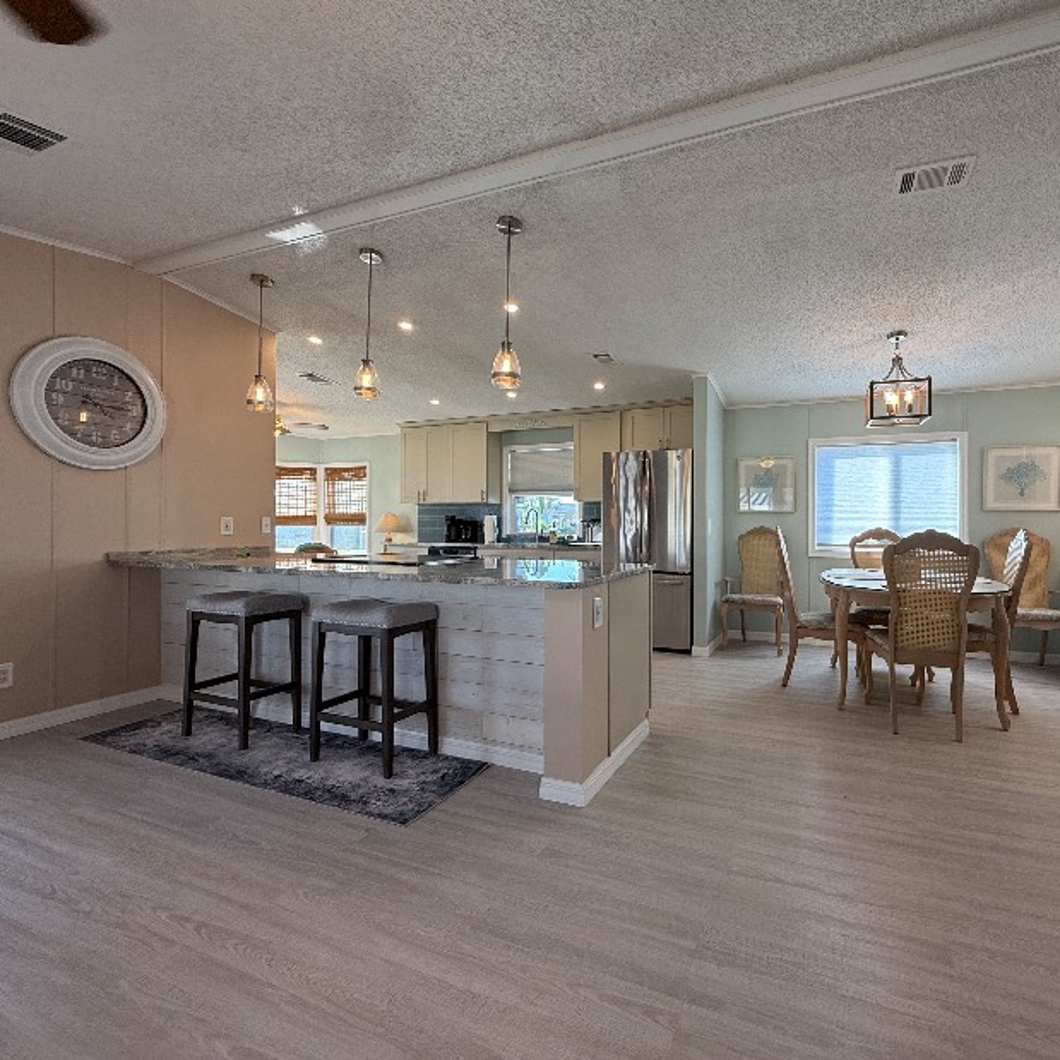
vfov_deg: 84.0
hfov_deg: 83.7
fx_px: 589
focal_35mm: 17
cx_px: 589
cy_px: 521
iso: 80
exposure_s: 1/120
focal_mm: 2.22
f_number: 2.2
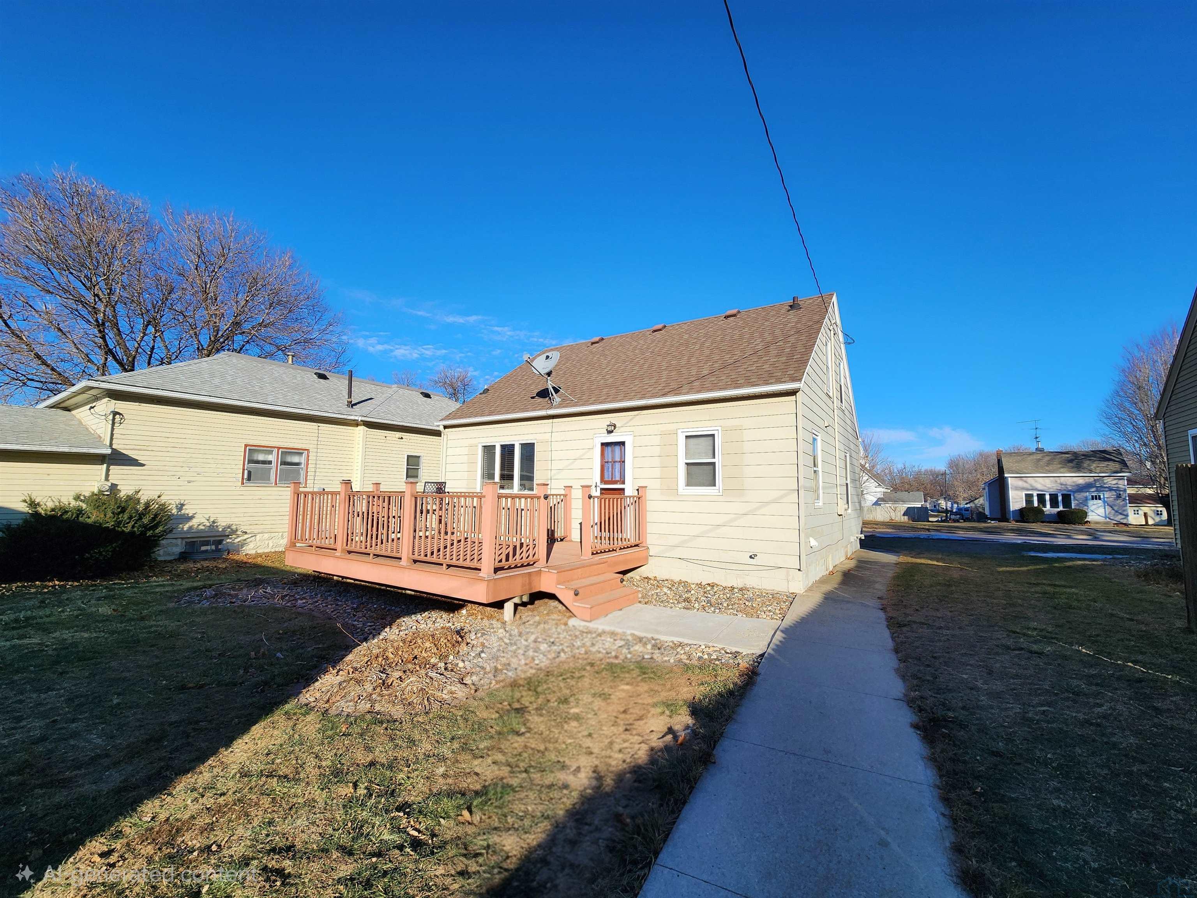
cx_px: 598
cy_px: 449
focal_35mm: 13
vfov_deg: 89.9
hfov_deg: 106.2
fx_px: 450
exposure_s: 1/2000
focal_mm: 2.2
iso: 50
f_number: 2.2
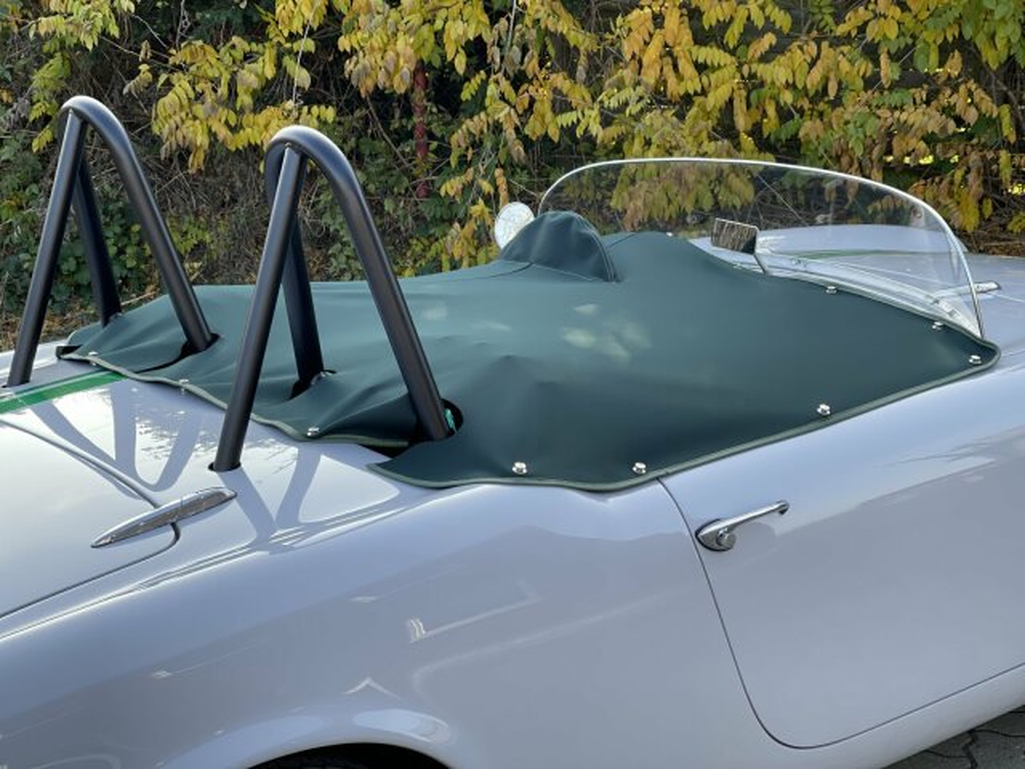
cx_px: 512
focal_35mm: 64
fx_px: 1895
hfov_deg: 30.3
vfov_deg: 22.9
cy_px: 384
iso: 25
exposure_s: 1/121
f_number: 2.2
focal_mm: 7.5
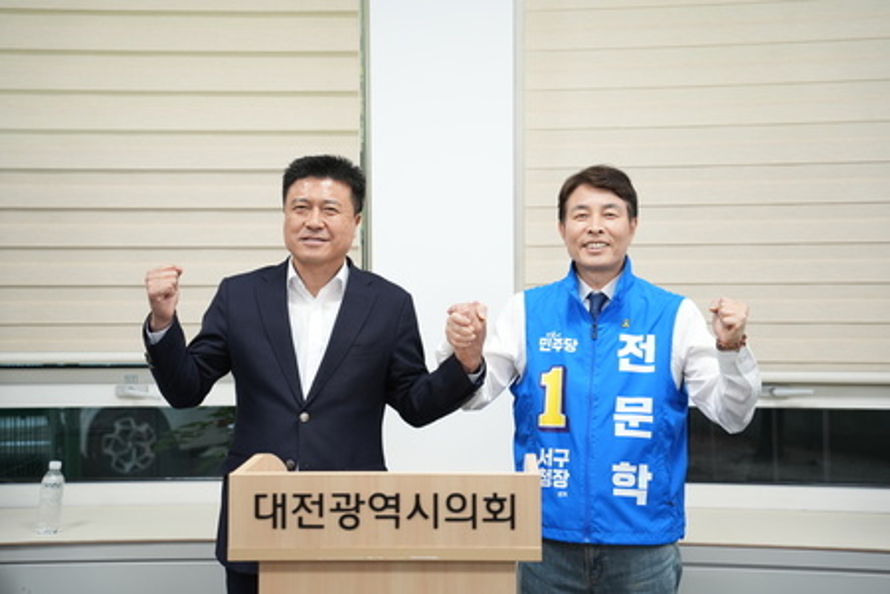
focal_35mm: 50
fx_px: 1236
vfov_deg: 27.0
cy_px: 297
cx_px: 445
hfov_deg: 39.6
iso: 400
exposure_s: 1/50
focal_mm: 50
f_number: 3.5
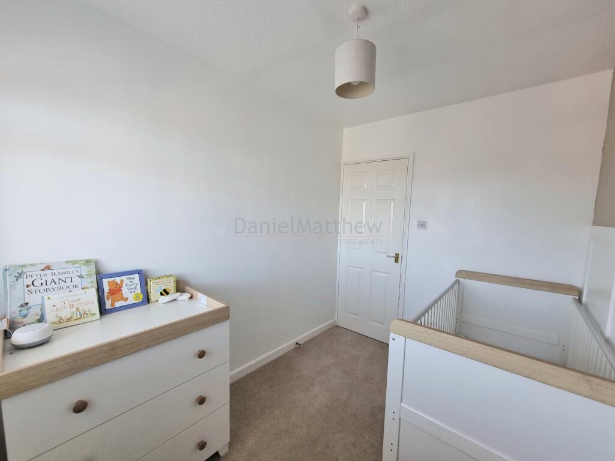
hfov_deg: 106.2
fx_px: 231
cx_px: 308
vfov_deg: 89.9
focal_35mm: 13
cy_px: 230
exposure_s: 1/60.2
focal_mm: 2.2
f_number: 2.2
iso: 64
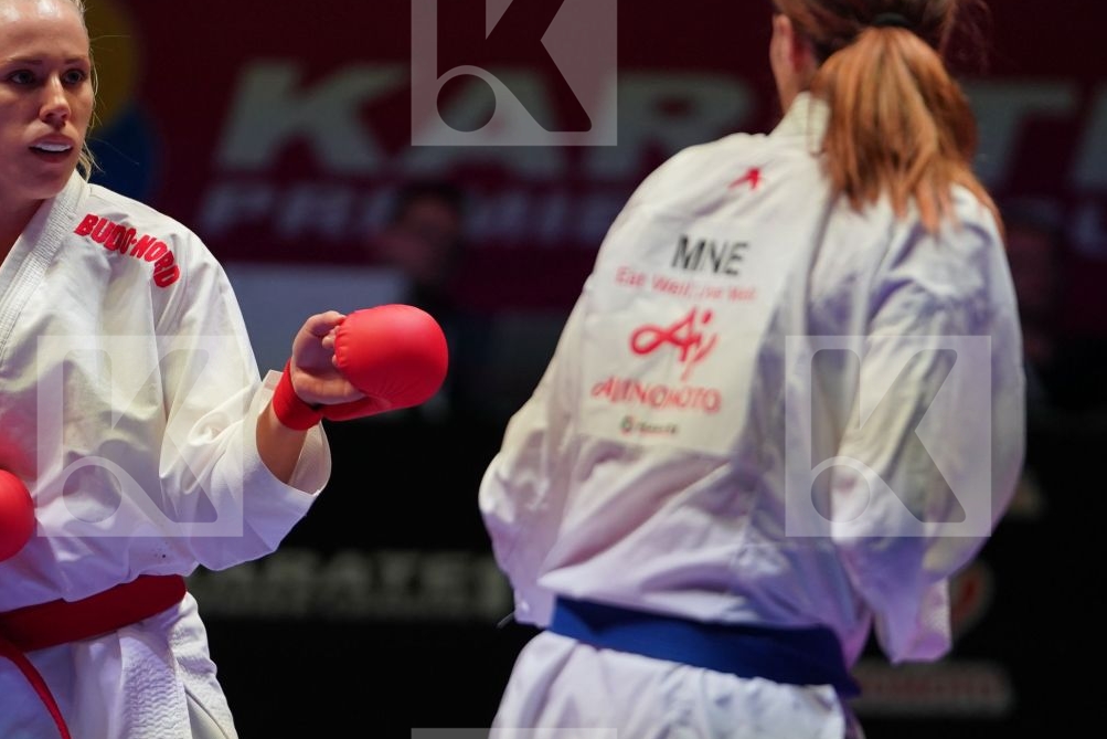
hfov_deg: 5.7
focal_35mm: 359
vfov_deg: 3.8
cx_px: 514
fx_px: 11040
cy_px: 436
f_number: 2.8
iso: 1250
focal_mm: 200
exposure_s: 1/1000
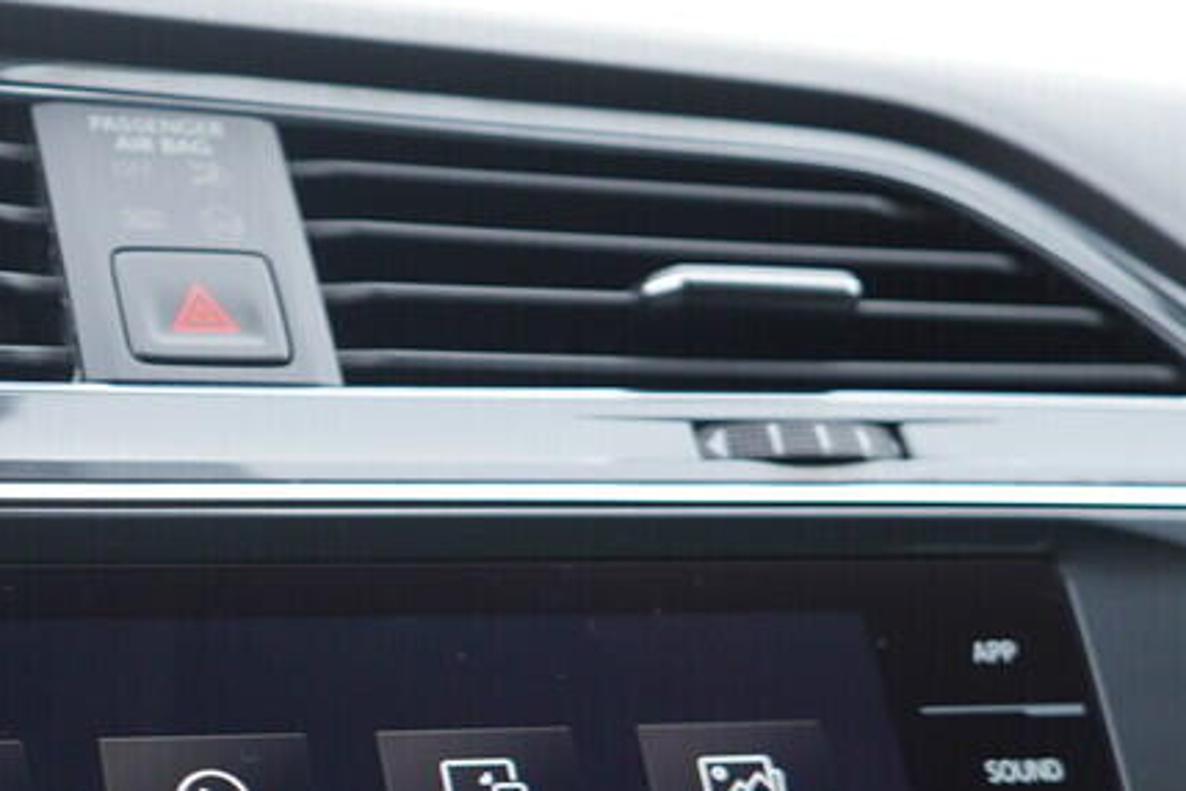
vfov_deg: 15.6
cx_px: 285
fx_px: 2833
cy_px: 756
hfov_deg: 23.4
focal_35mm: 86
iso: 160
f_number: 2.8
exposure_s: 1/40
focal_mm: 24
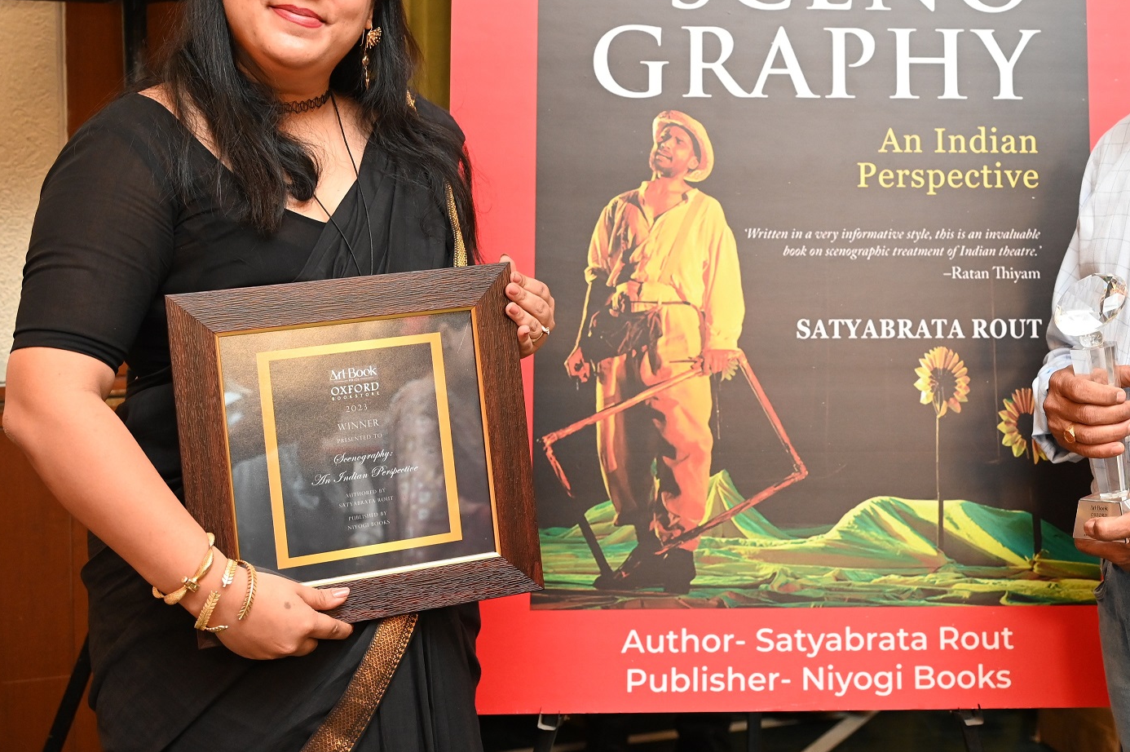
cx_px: 790
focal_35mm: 55
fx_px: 1725
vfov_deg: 24.4
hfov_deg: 35.8
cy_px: 220
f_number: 4
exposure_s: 1/125
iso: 3200
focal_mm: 36
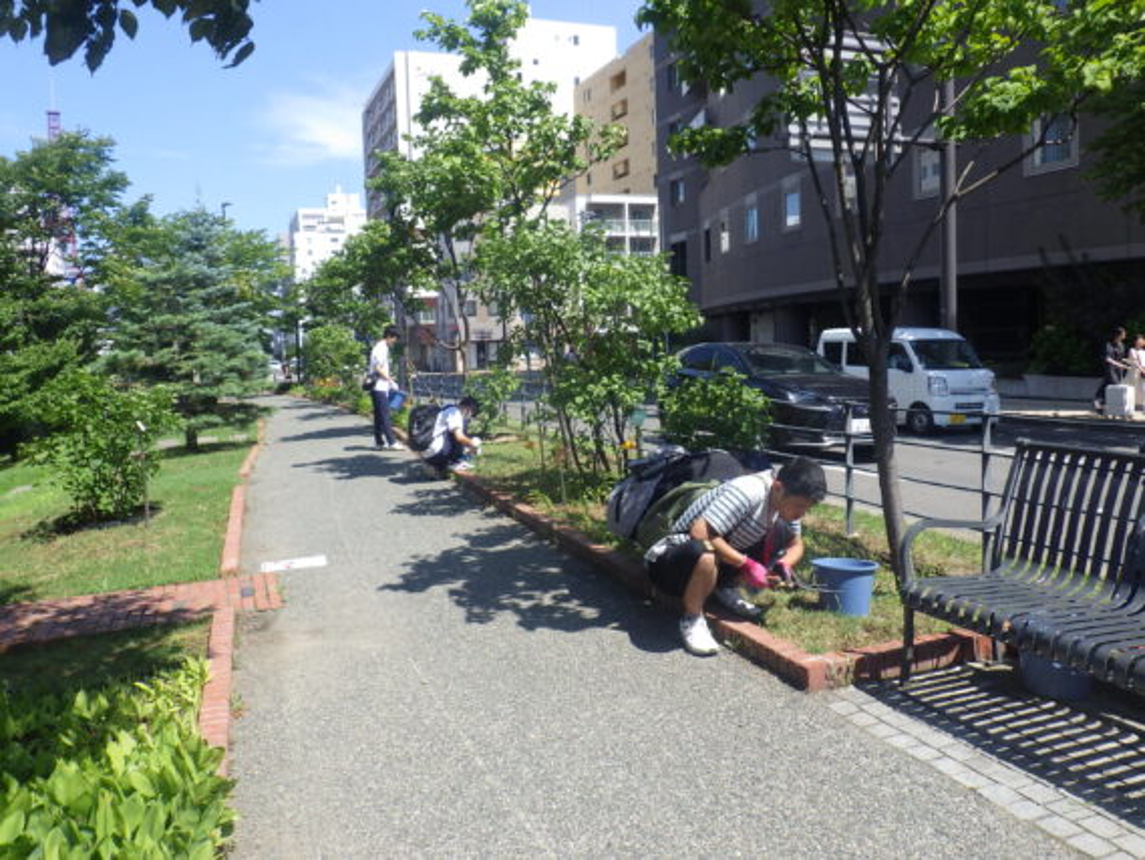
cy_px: 430
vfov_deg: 49.8
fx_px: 926
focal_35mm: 28
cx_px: 572
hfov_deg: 63.4
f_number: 4.2
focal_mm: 5
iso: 125
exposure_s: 1/500
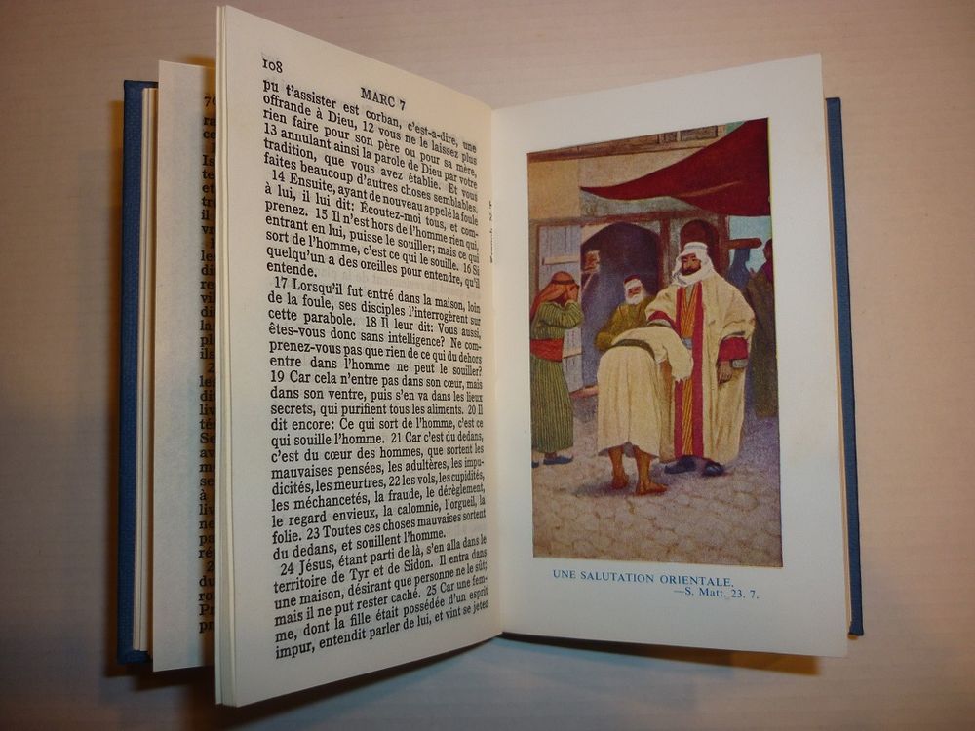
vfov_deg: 42.9
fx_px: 929
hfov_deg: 55.4
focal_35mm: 33
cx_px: 488
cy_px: 366
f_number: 2.8
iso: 100
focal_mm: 5.5
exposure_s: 1/30
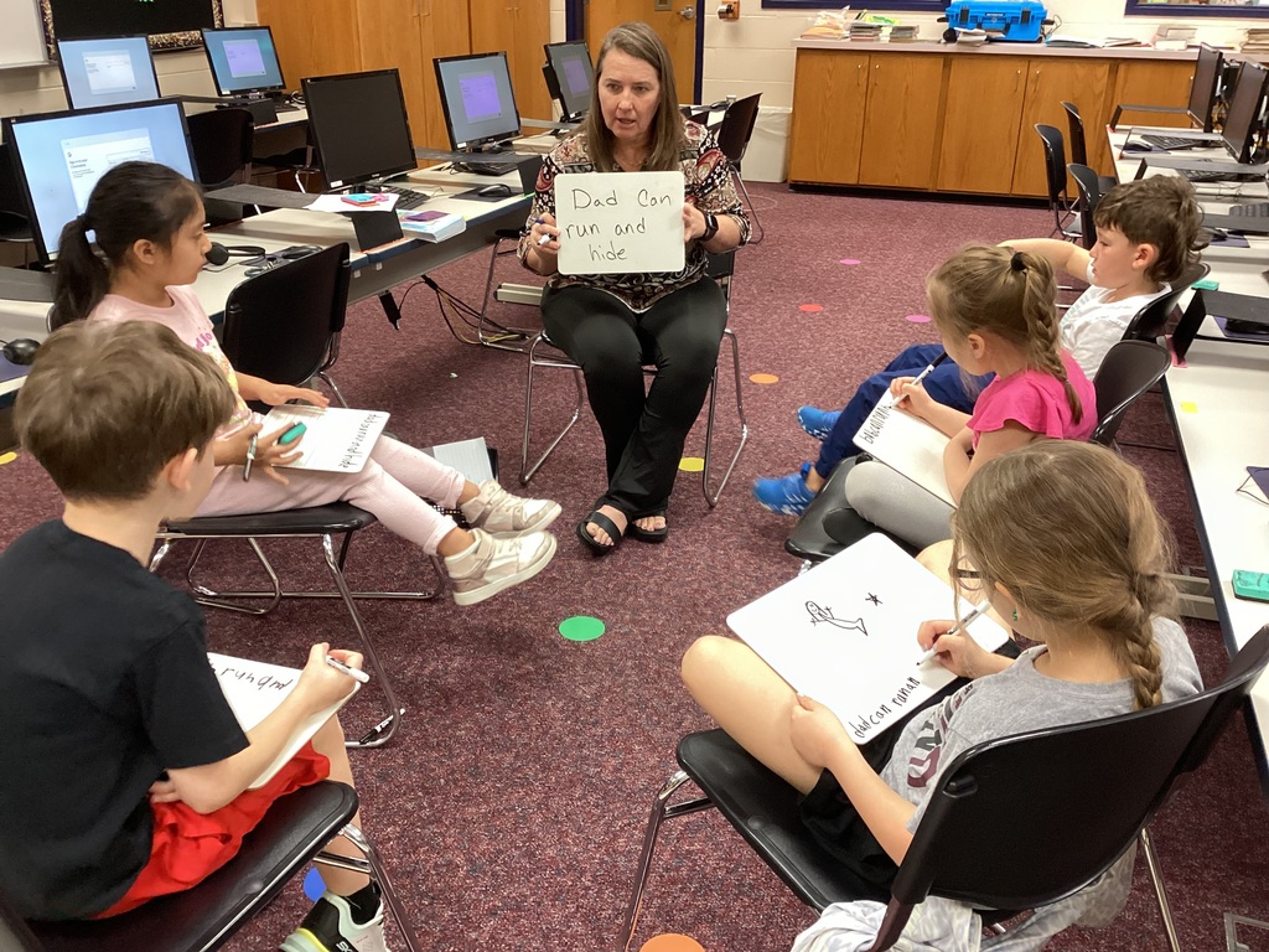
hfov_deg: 58.4
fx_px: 1136
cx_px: 634
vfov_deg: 45.4
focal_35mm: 31
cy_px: 476
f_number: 2.4
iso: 200
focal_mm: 3.3
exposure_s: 1/50
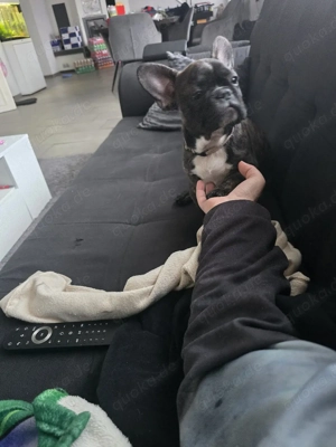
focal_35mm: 23
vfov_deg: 73.9
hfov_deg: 58.9
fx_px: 298
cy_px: 224
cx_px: 168
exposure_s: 1/50.3
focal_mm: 6.3
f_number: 1.7
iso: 1250
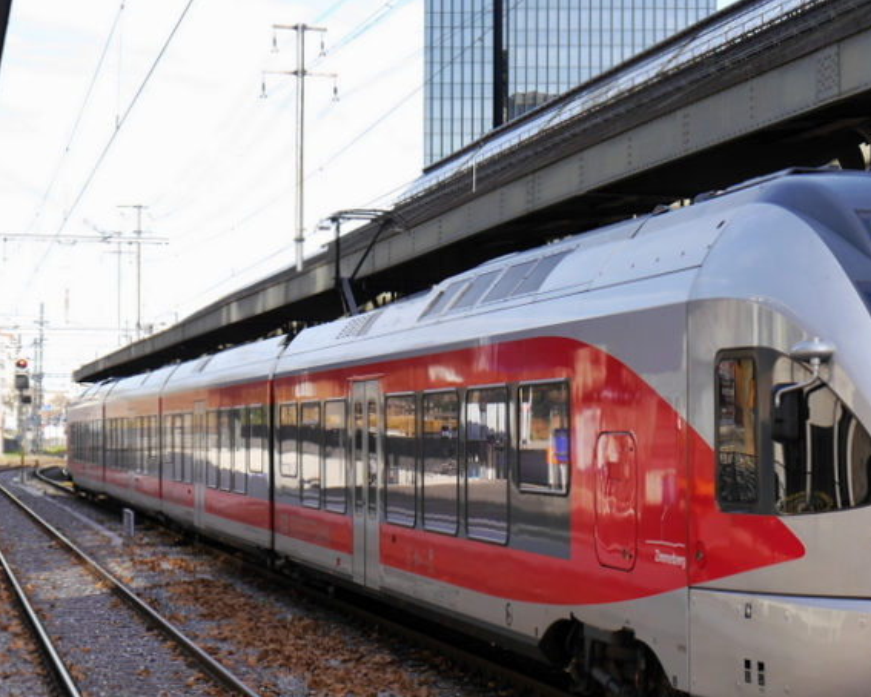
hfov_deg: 21.9
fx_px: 2218
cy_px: 425
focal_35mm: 86
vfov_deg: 17.9
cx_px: 691
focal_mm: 25
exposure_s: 1/160
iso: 160
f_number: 6.3
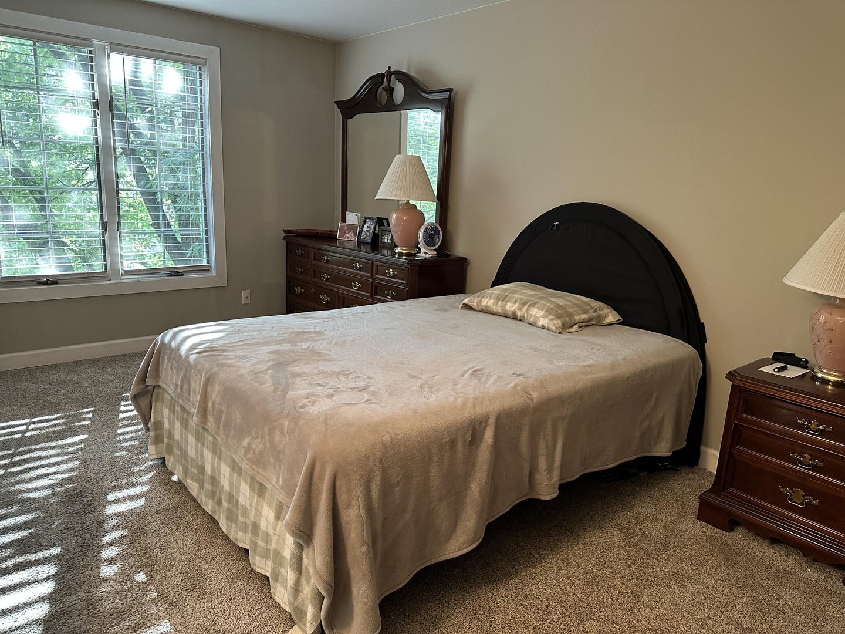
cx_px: 422
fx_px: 586
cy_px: 317
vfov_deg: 56.8
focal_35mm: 24
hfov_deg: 71.6
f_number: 1.78
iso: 250
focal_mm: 6.86
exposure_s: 1/60
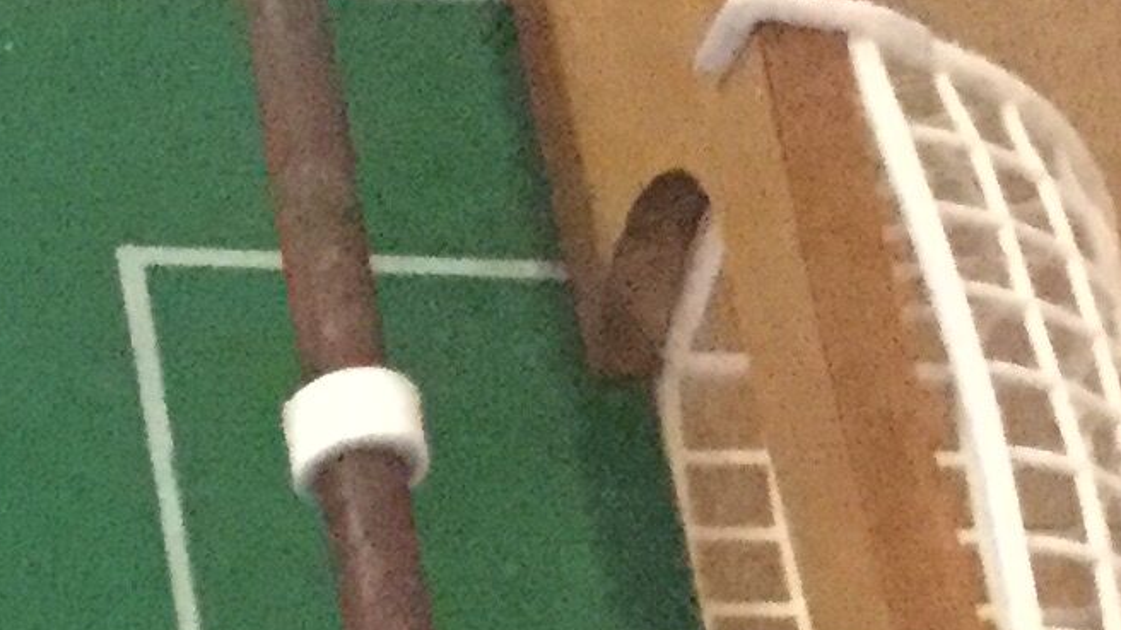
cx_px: -1176
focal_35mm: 168
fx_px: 4994
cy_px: 1400
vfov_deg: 6.9
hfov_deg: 11.5
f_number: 2.4
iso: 800
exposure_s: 1/17
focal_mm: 3.3
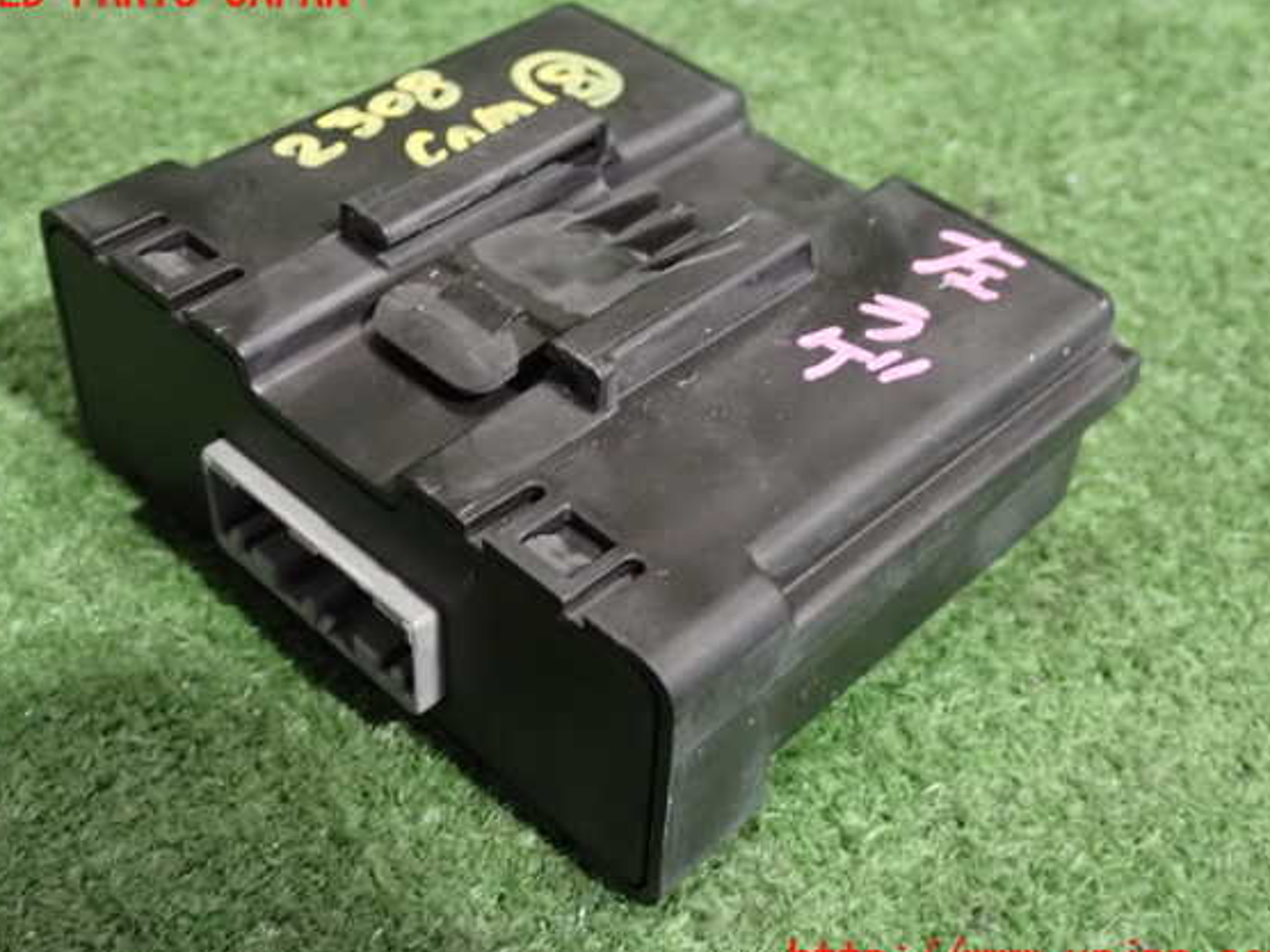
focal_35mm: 54
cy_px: 477
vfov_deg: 27.0
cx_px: 619
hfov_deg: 35.5
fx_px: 1981
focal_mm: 9.01
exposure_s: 1/25
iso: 1600
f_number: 3.2
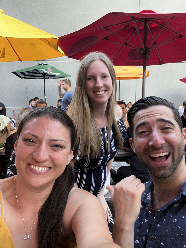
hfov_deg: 46.8
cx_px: 93
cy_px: 124
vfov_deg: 60.0
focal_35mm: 30
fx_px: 215
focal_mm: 2.71
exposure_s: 1/60
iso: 100
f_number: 2.2
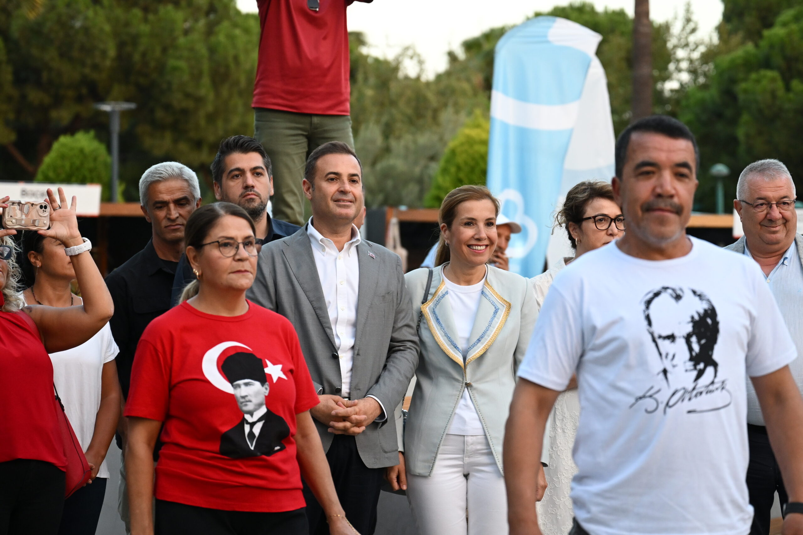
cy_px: 268
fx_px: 2342
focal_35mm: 105
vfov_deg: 13.0
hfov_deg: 19.5
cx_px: 402
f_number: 2.8
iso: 1400
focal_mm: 70
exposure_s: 1/500
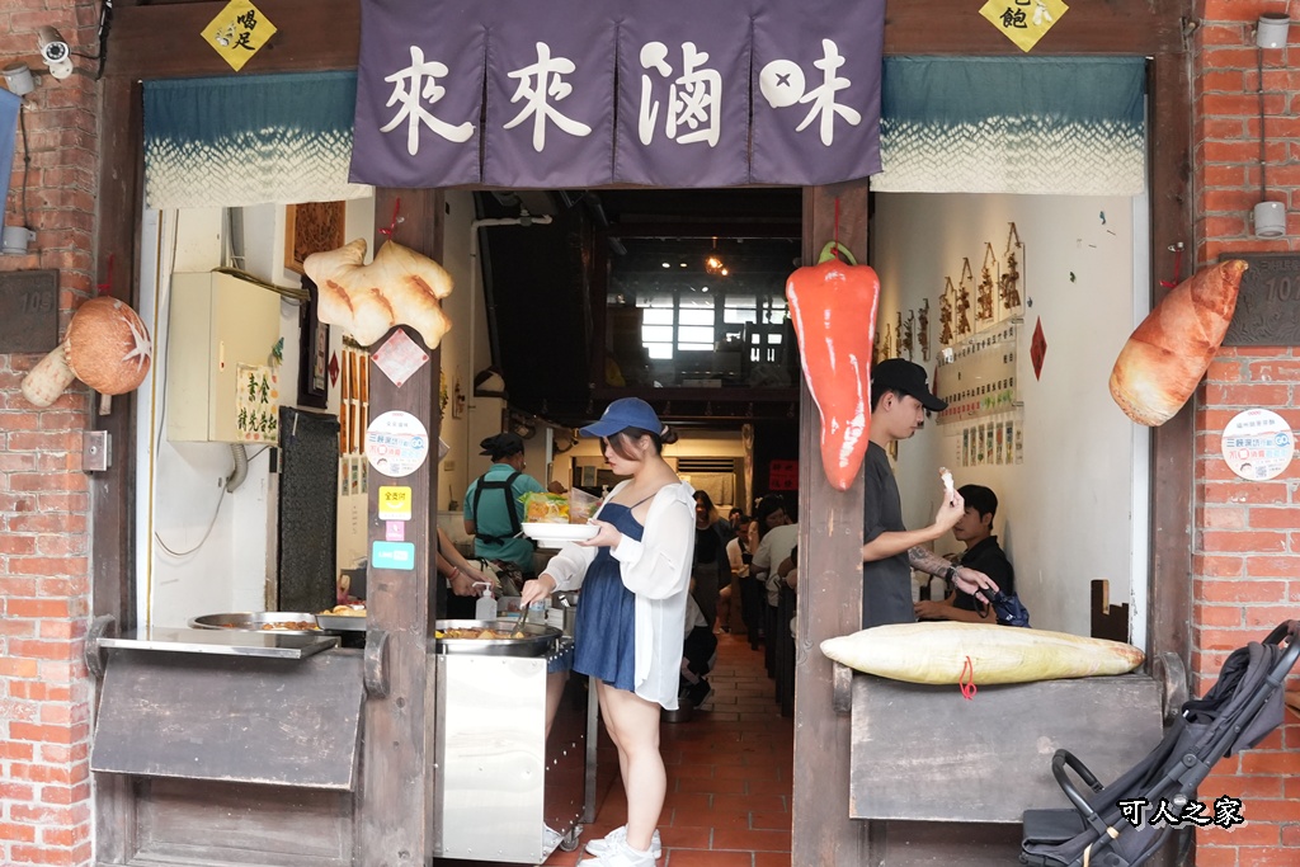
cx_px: 650
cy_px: 434
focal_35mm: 36
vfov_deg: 36.9
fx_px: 1300
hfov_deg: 53.1
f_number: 7.1
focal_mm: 24
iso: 3200
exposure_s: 1/200
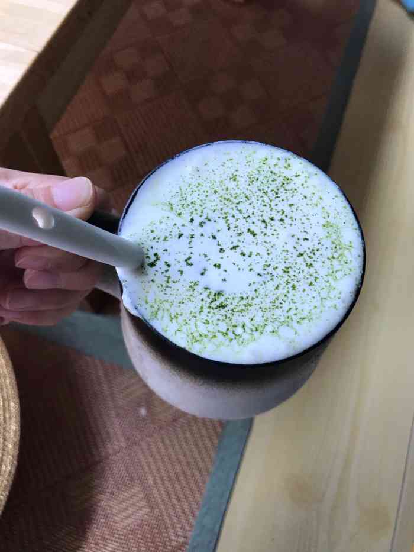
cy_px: 276
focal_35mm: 28
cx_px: 207
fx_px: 446
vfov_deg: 63.4
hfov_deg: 49.8
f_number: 1.8
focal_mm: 3.99
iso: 20
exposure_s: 1/33
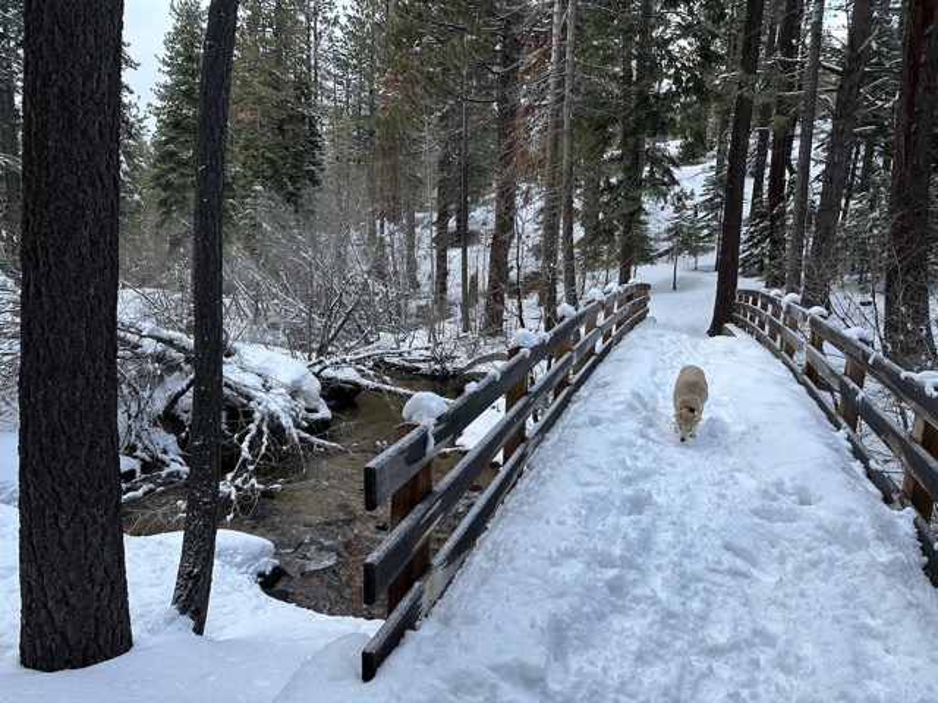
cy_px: 352
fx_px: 650
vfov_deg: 56.8
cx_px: 469
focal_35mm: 24
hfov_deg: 71.6
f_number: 1.78
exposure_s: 1/121
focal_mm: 6.86
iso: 64
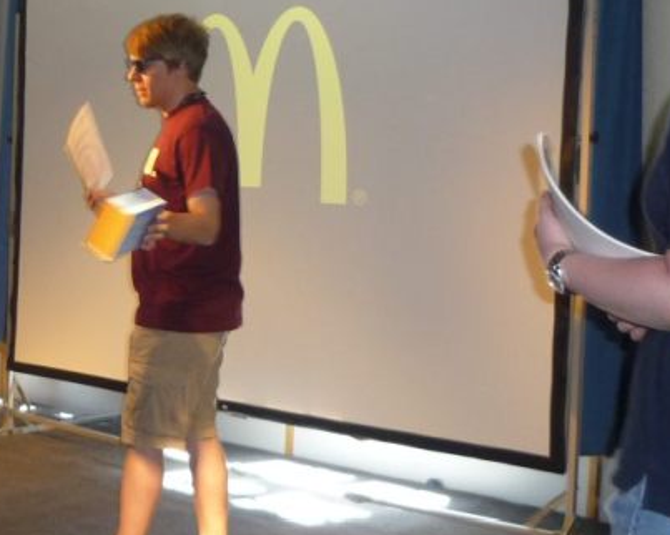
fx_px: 1268
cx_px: 55
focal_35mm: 64
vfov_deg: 23.8
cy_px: 271
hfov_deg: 28.3
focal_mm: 5.5
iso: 200
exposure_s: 1/30
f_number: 2.8
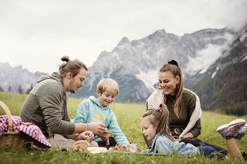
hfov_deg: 39.6
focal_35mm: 50
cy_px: 82
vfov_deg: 27.0
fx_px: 343
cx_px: 124
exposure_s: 1/4000
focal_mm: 50
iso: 1000
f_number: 3.2
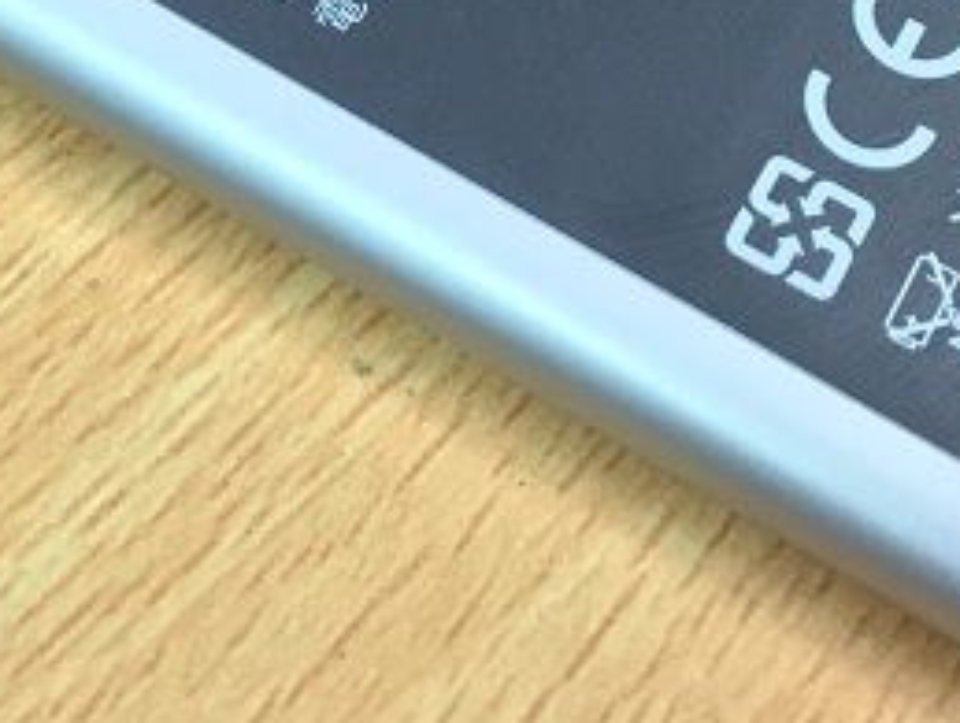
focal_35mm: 84
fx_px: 2333
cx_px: 391
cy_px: -219
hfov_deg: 23.2
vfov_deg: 16.6
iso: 125
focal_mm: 4.15
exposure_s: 1/33
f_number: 2.2
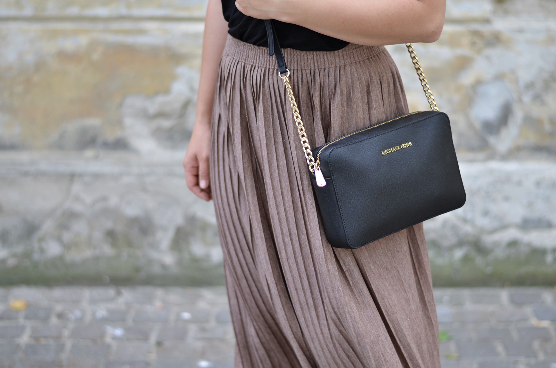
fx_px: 1156
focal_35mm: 75
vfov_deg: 18.1
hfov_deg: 27.0
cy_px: 184
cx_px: 278
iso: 100
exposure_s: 1/1000
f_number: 1.8
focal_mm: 50
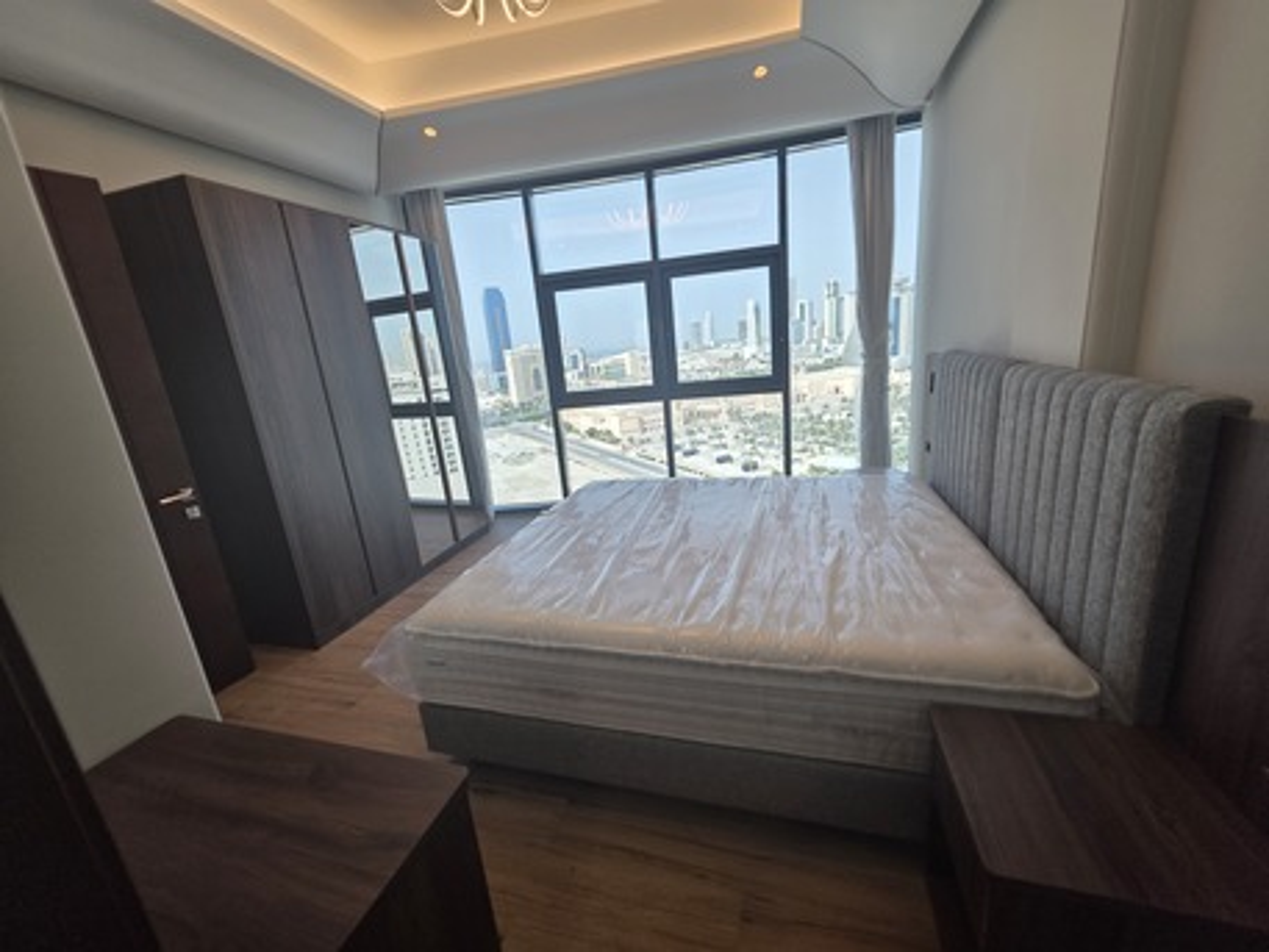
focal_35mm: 13
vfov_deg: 89.9
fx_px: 477
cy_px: 476
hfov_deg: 106.2
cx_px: 634
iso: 40
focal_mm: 2.2
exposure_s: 1/274
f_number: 1.9
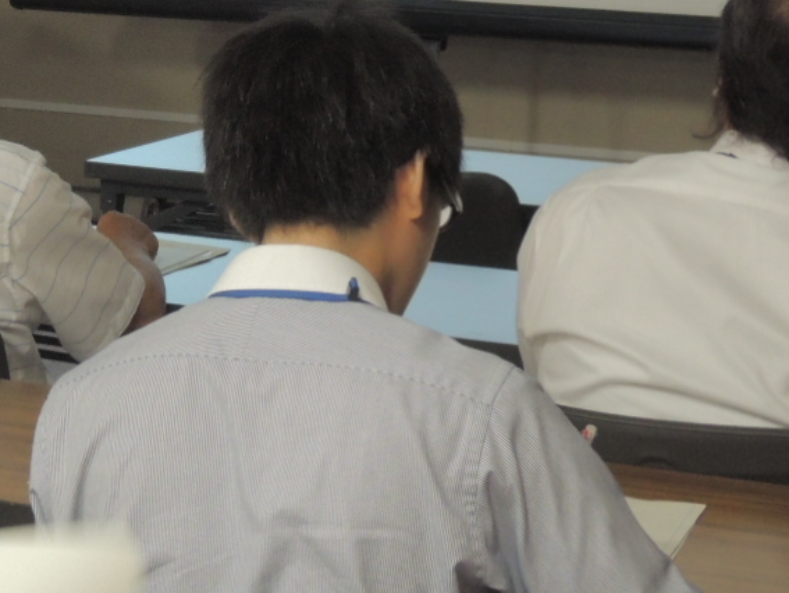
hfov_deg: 13.7
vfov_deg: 10.4
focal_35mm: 141
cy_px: -11
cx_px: -89
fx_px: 3216
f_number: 3.7
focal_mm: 9
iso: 400
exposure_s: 1/25
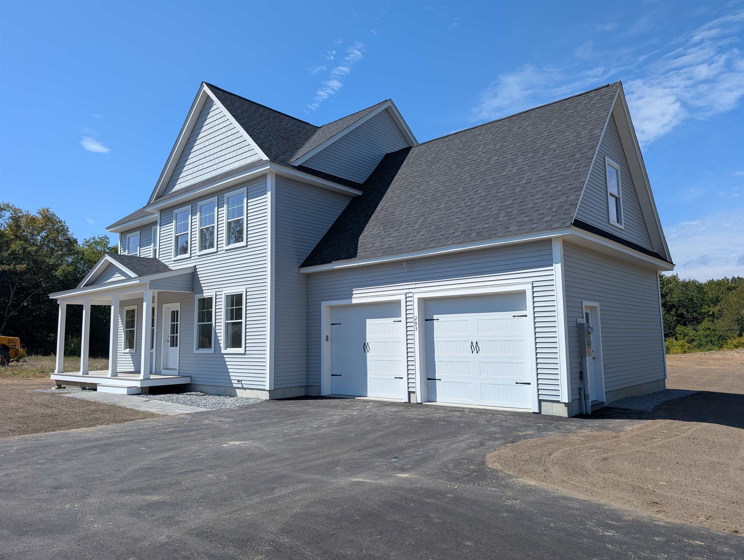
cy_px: 280
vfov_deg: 56.9
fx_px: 517
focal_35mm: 24
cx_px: 372
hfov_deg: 71.5
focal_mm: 6.9
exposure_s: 1/1167
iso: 21
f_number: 1.68
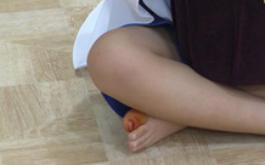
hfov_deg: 9.4
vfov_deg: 5.9
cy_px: -119
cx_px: 387
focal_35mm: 218
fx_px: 1574
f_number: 2.1
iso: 400
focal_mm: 13.7
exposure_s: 1/80
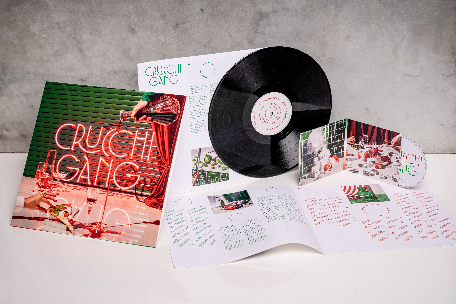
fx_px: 887
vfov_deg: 19.5
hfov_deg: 28.8
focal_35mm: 70
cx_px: 228
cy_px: 152
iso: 125
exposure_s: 1/160
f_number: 9
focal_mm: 70
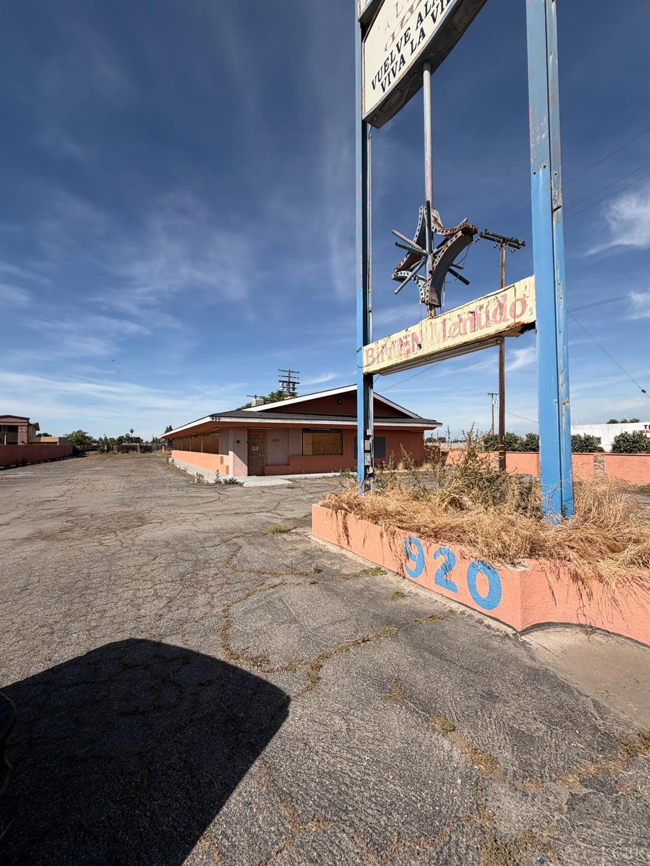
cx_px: 325
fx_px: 350
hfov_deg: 85.7
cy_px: 433
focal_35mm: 14
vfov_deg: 102.0
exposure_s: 1/1125
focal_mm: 2.22
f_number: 2.2
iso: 20
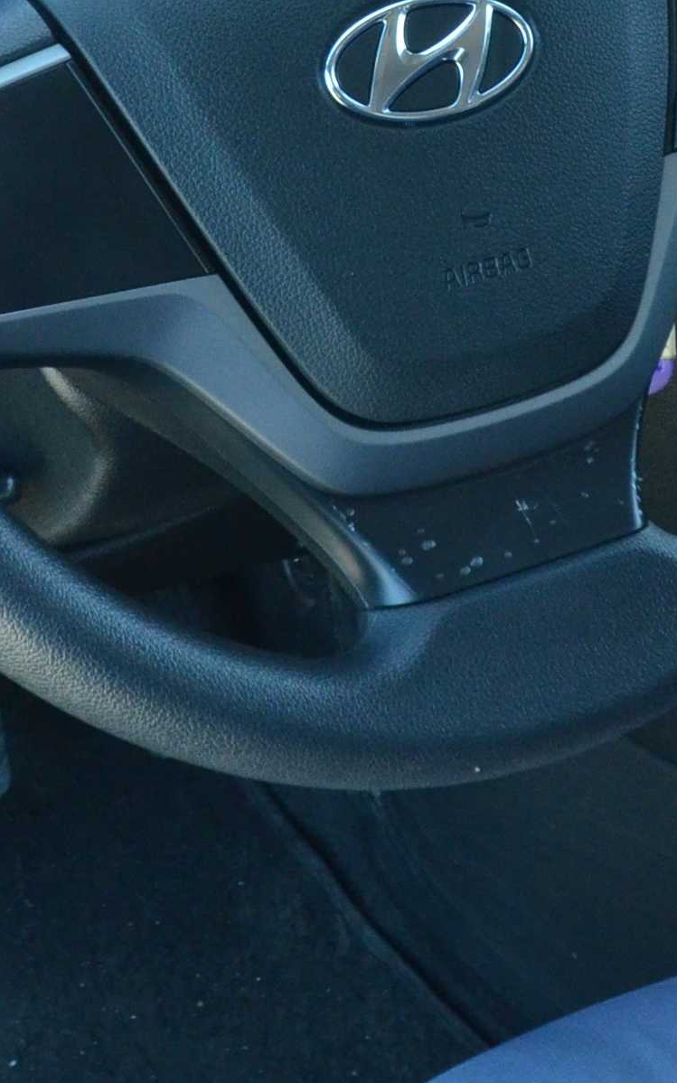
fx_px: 3335
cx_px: 512
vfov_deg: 18.3
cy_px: 194
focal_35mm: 113
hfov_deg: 11.6
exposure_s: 1/100
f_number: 10
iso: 1600
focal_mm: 24
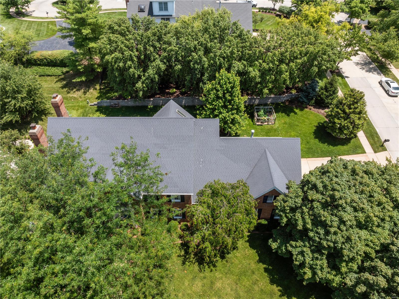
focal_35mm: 24
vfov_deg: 56.7
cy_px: 150
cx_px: 200
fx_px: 276
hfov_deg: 71.6
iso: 100
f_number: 8
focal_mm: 12.29
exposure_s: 1/200
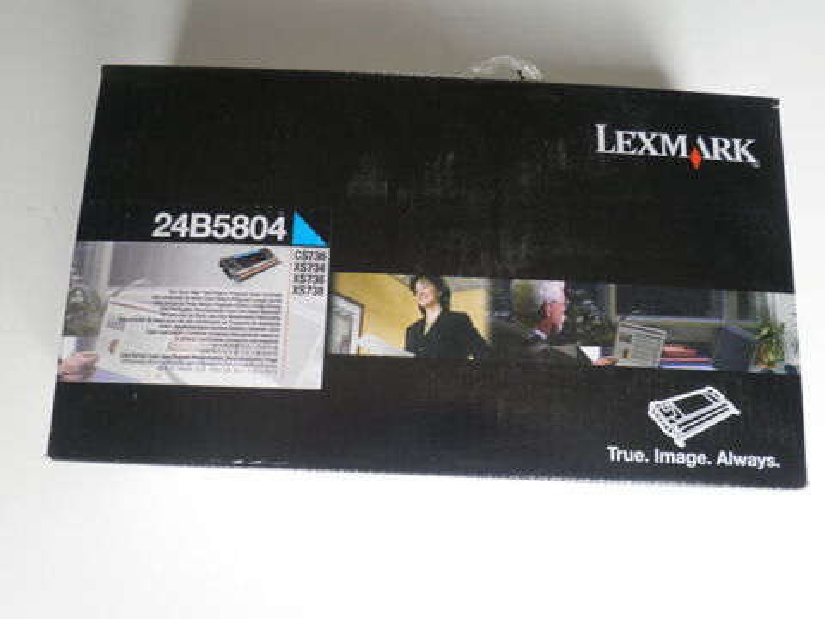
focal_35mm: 26
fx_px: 620
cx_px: 412
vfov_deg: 53.1
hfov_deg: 67.3
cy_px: 310
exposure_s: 1/10
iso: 160
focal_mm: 4.7
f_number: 2.8
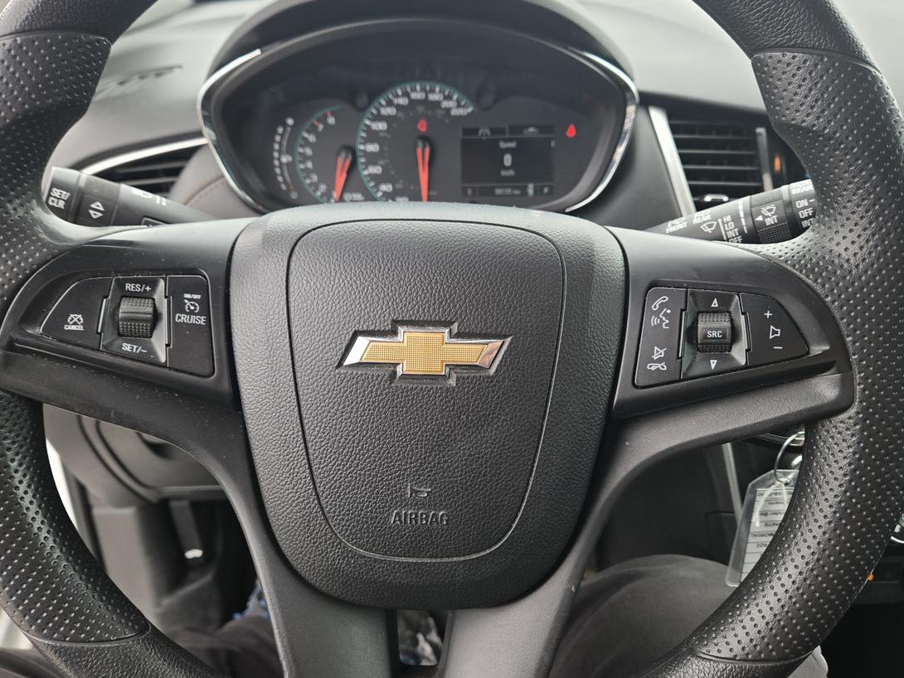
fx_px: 705
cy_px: 330
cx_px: 452
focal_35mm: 27
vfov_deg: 51.4
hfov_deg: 65.3
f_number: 1.8
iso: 40
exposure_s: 1/180
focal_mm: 5.4
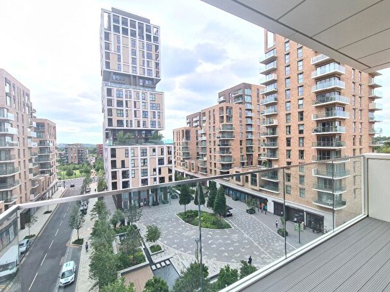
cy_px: 143
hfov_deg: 98.0
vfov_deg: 81.7
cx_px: 209
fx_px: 169
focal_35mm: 15
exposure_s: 1/302
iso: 50
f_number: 2.2
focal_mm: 2.2
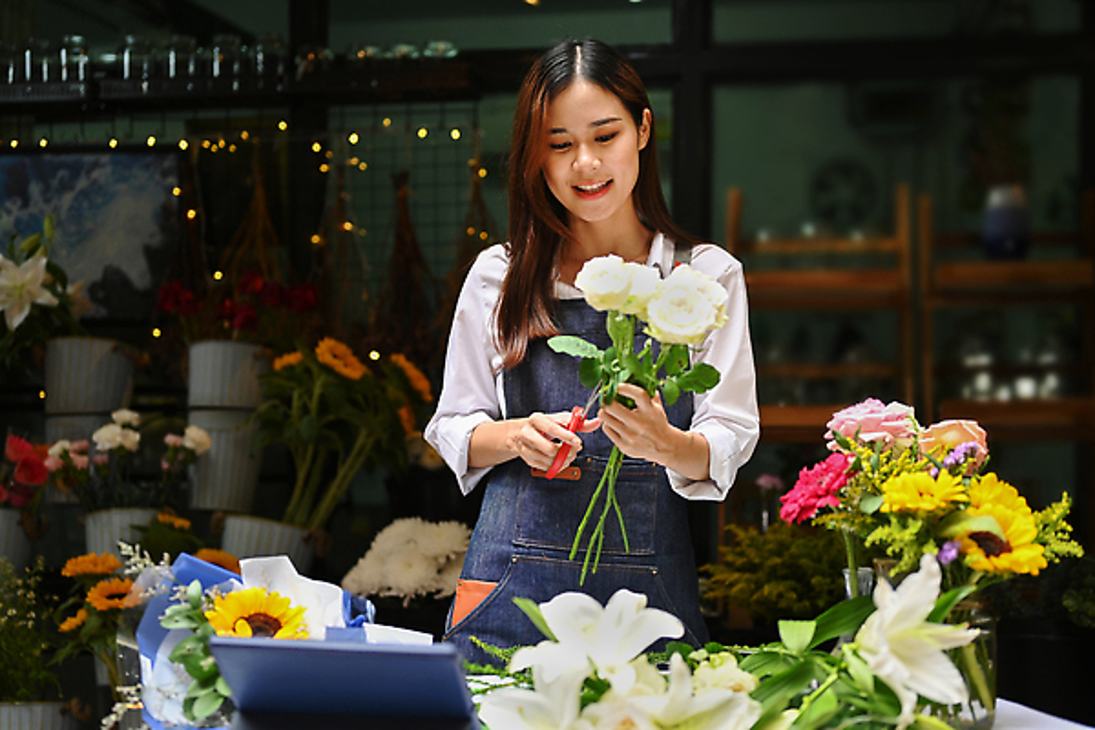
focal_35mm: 50
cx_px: 548
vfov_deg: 27.0
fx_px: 1521
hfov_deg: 39.6
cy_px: 365
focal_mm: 50
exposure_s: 1/400
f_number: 2.2
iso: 200
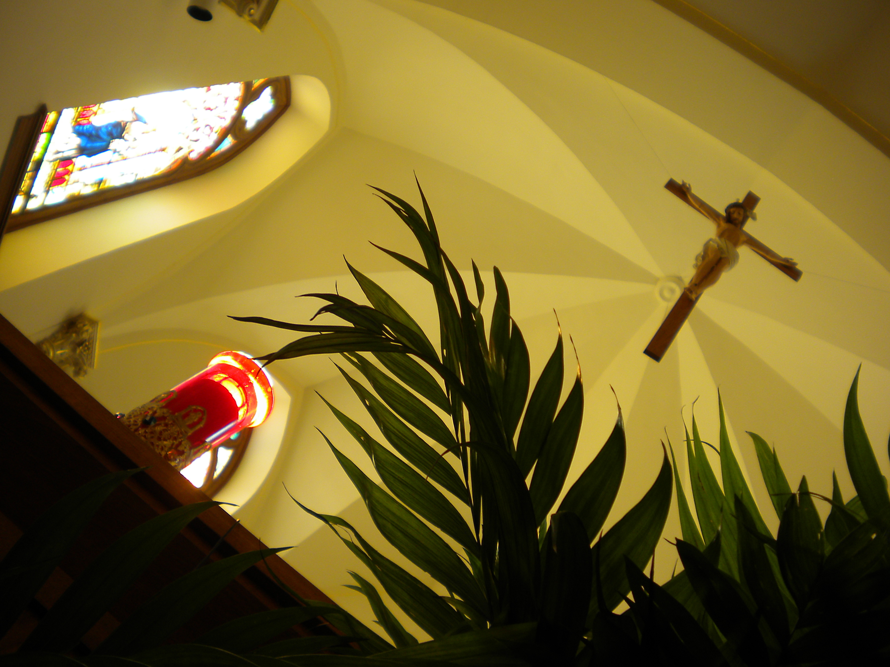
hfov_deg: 52.6
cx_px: 445
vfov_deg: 40.7
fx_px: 900
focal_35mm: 35
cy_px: 334
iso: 80
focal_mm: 6.3
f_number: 3.1
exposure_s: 1/15
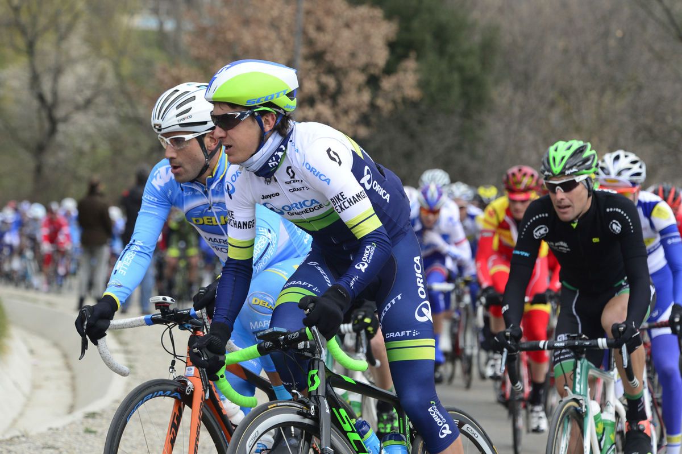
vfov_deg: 7.0
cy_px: 227
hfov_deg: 10.6
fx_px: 3691
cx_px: 341
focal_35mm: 195
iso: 1250
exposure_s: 1/1000
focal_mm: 195
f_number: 9
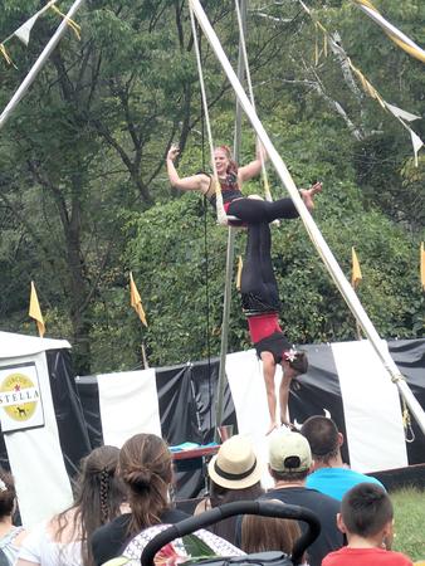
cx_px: 212
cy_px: 283
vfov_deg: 19.6
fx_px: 1635
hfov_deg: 14.8
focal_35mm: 100
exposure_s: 1/200
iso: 160
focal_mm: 18
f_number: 4.9
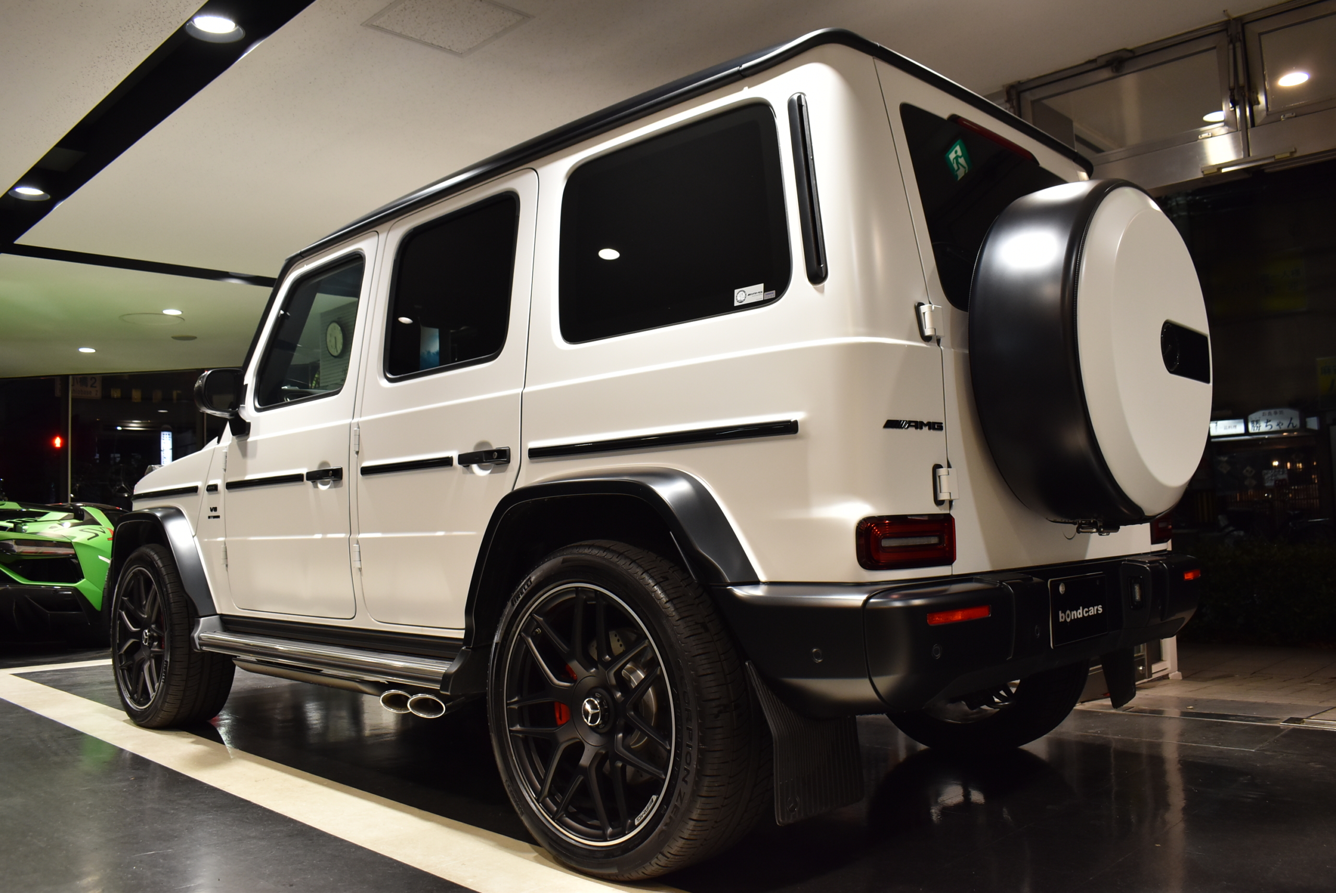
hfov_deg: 67.3
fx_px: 1003
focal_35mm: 27
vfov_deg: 48.0
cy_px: 446
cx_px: 668
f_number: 5
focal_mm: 18
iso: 720
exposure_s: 1/30
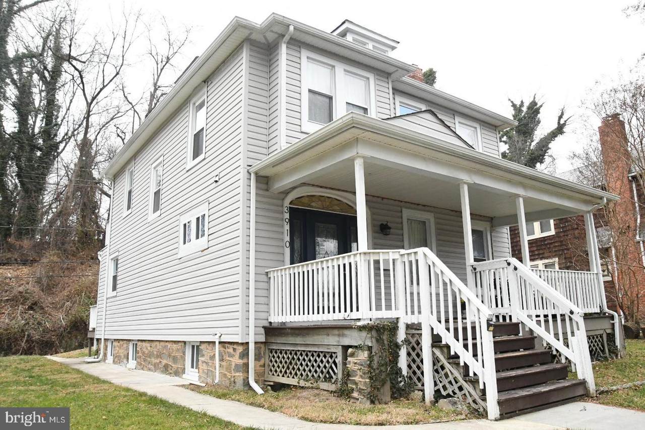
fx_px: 484
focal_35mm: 27
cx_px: 322
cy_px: 215
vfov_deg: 47.9
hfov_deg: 67.4
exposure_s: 1/100
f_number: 9
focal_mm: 18
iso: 3200
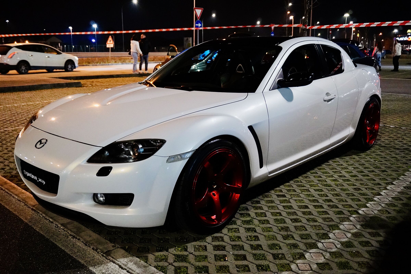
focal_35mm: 33
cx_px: 206
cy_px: 137
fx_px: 377
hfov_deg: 57.2
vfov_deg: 40.0
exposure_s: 1/50
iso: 6400
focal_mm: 22
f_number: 4
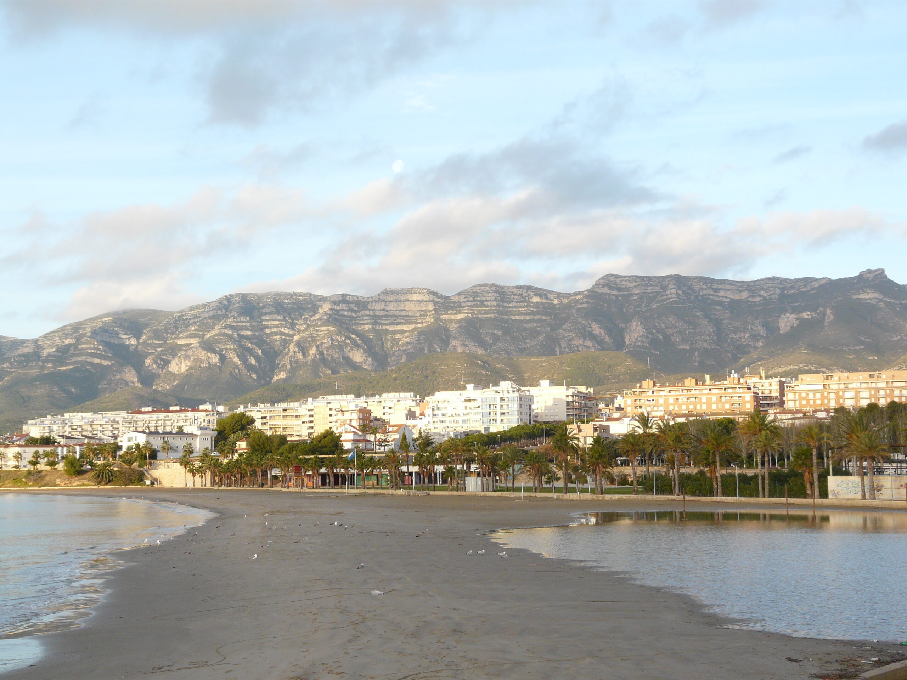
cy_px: 340
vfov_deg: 29.7
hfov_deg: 38.9
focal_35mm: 49
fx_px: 1284
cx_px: 454
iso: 100
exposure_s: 1/200
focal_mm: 8.1
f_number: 4
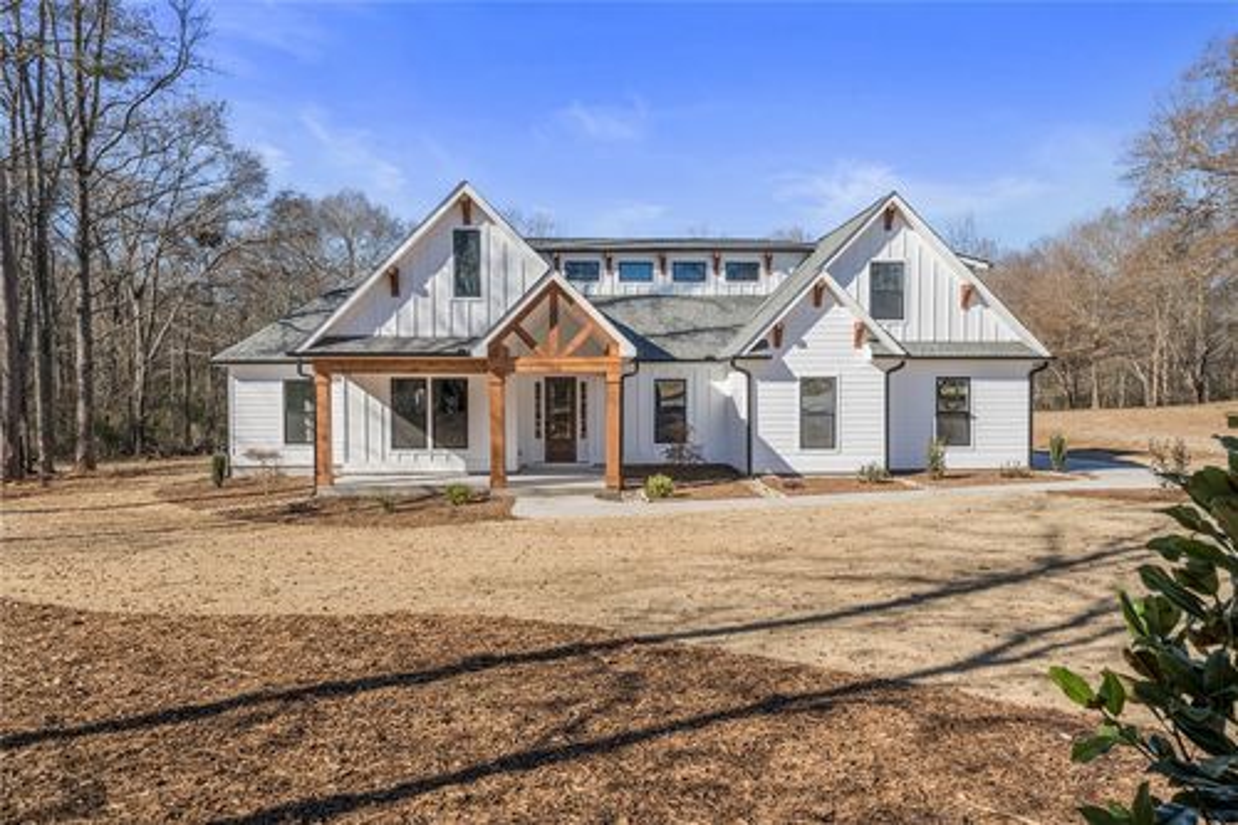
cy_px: 412
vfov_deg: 53.1
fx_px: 825
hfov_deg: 73.8
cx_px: 619
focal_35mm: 24
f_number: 6.3
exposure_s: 1/400
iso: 100
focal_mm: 24
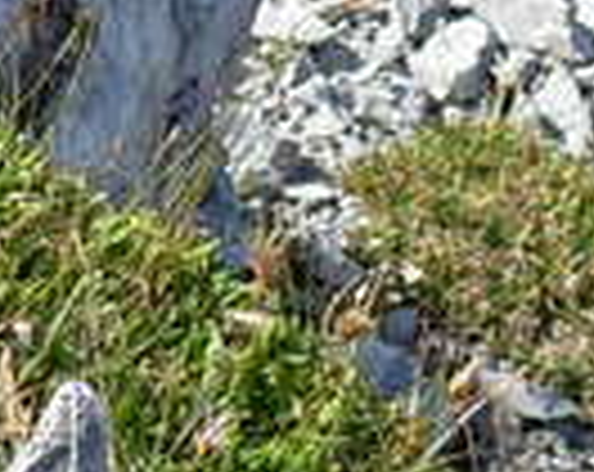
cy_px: 688
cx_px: 630
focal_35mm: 1128
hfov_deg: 1.7
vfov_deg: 1.4
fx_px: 19786
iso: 79
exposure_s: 1/235
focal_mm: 31.4
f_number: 5
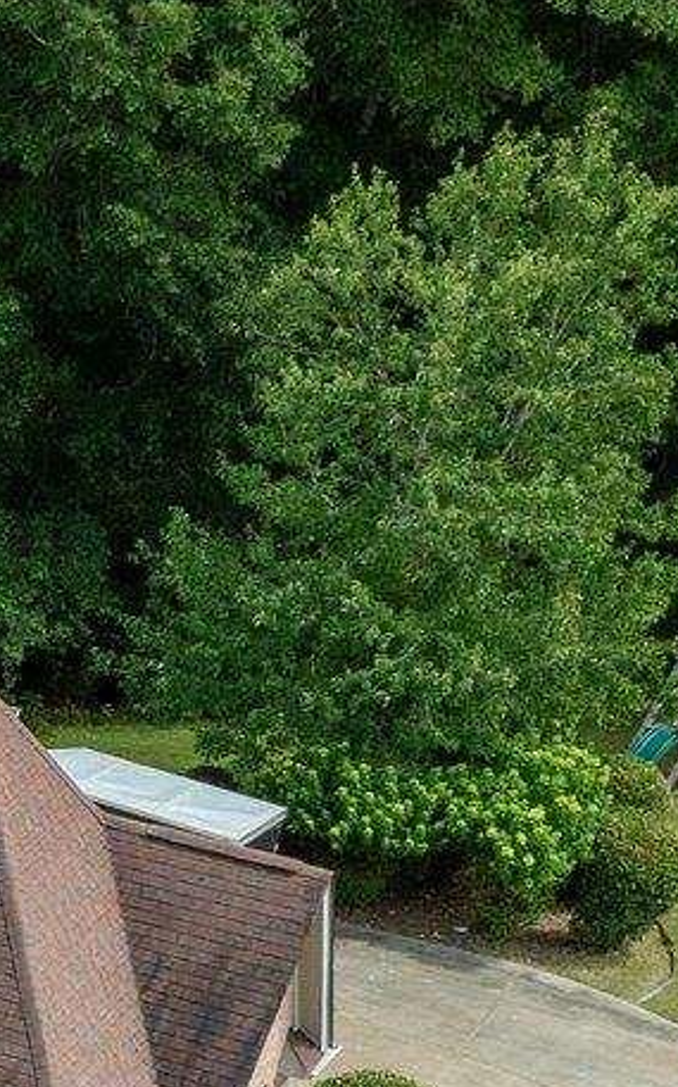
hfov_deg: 9.0
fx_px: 3376
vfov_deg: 17.6
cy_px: 1212
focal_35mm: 114
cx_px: -1425
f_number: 4.5
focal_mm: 12.29
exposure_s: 1/50
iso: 100
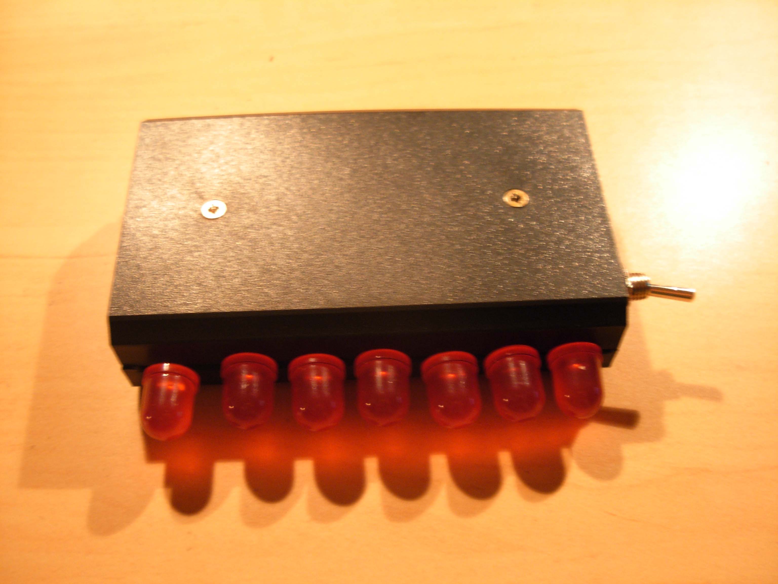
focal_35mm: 38
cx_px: 389
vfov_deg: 37.7
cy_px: 292
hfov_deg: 49.0
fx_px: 854
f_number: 2.9
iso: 168
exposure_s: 1/4
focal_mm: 6.3
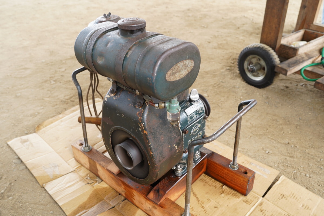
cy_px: 108
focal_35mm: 32
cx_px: 162
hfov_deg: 58.7
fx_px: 288
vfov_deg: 41.1
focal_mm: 32
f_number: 7.1
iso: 640
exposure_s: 1/40
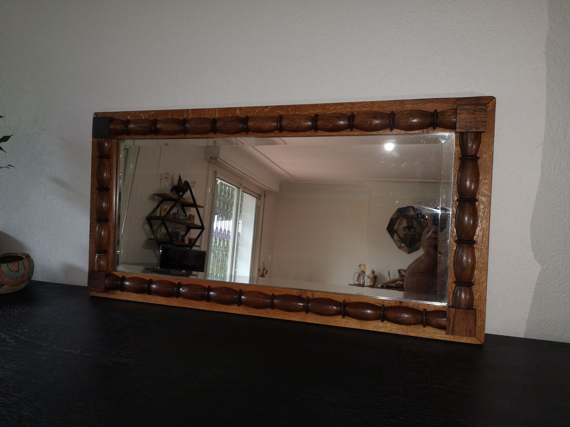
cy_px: 214
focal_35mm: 27
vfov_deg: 51.4
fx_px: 445
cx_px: 285
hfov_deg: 65.3
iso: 100
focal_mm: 3.95
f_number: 1.8
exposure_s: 1/50
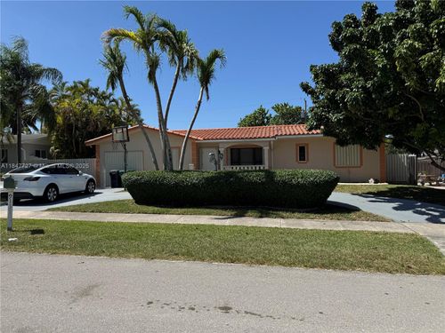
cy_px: 166
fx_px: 309
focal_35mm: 24
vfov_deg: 56.8
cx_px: 222
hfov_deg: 71.6
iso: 80
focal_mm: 6.76
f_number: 1.78
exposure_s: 1/5348
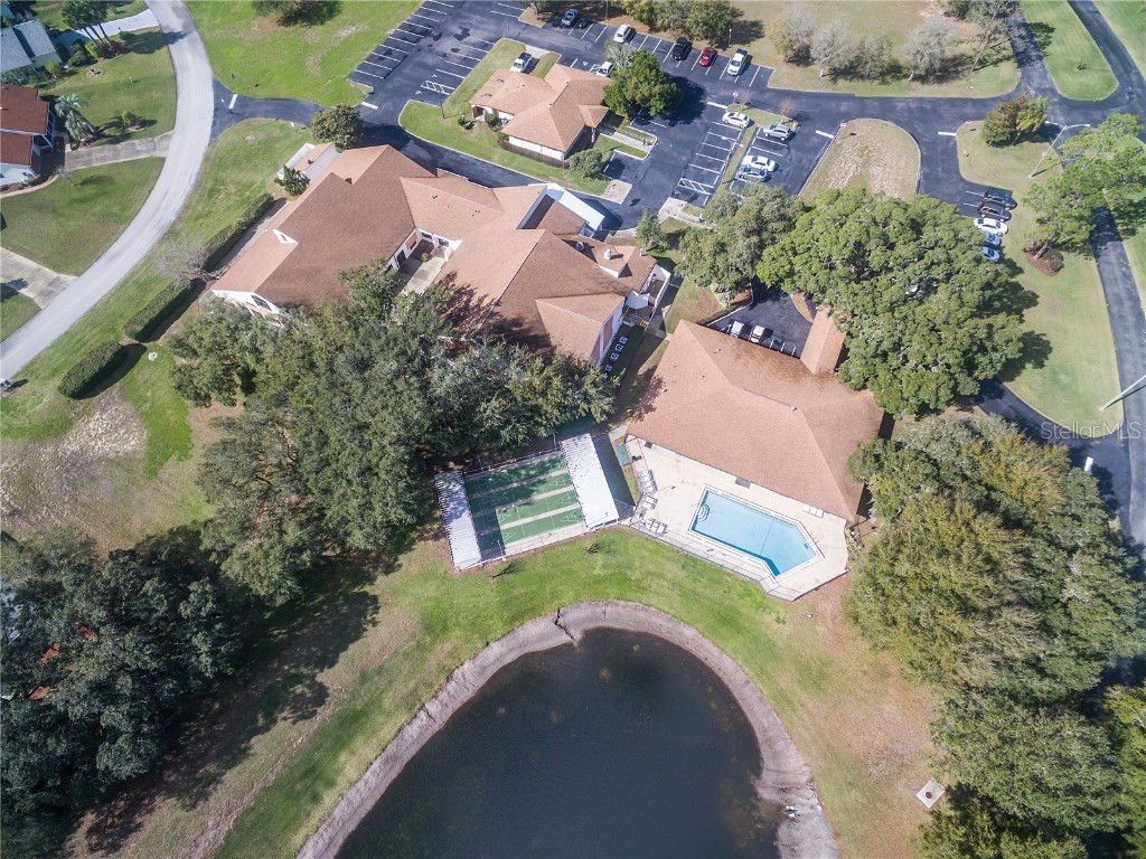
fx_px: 662
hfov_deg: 81.7
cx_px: 573
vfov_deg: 66.0
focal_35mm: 20
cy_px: 430
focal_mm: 3.61
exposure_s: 1/160
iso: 100
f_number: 2.8
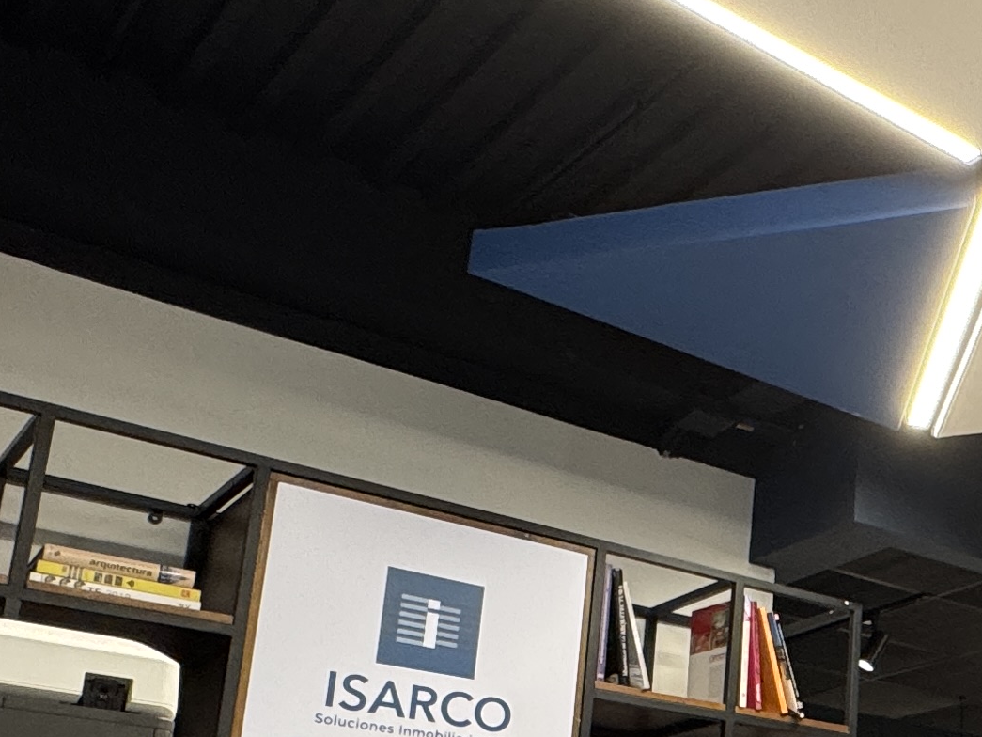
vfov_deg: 26.1
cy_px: 681
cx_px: 1146
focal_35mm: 54
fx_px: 1532
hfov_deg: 30.7
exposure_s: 1/60
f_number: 2.2
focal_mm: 2.22
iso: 200
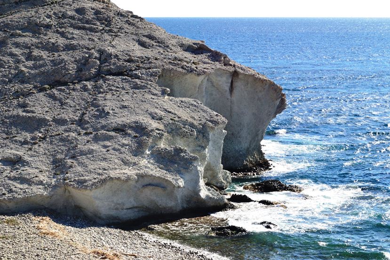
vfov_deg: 16.6
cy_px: 130
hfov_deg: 24.6
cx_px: 195
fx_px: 894
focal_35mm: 82
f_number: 10
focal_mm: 55
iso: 400
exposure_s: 1/250
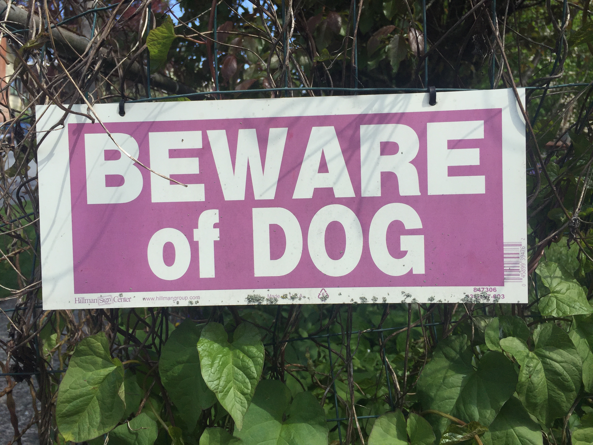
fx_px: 497
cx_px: 296
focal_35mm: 29
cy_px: 222
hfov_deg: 61.7
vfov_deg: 48.2
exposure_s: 1/1721
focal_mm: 4.15
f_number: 2.2
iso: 32
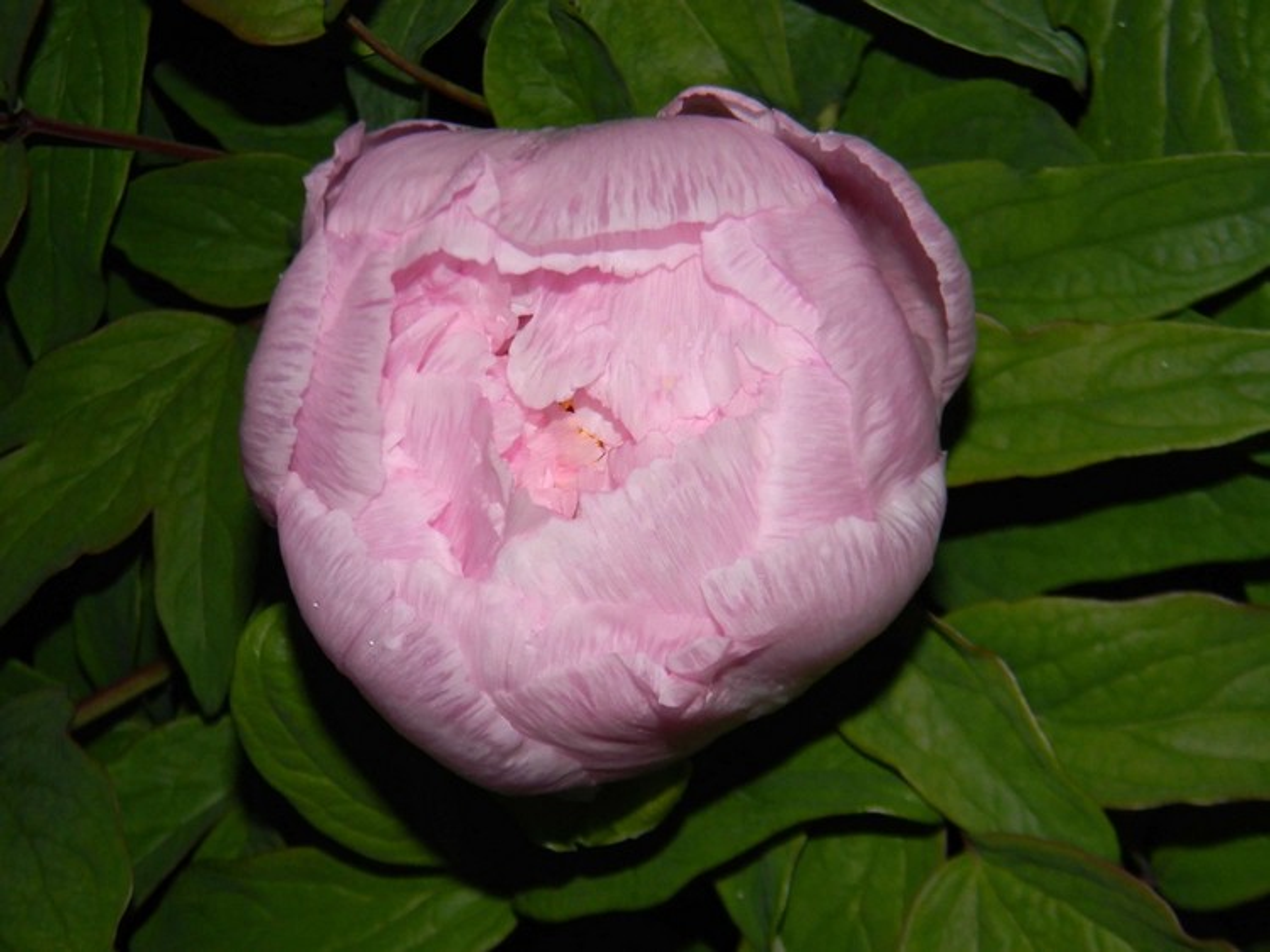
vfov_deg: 29.1
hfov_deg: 38.2
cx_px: 635
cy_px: 476
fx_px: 1834
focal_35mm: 50
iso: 200
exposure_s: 1/30
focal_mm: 12.2
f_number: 8.6
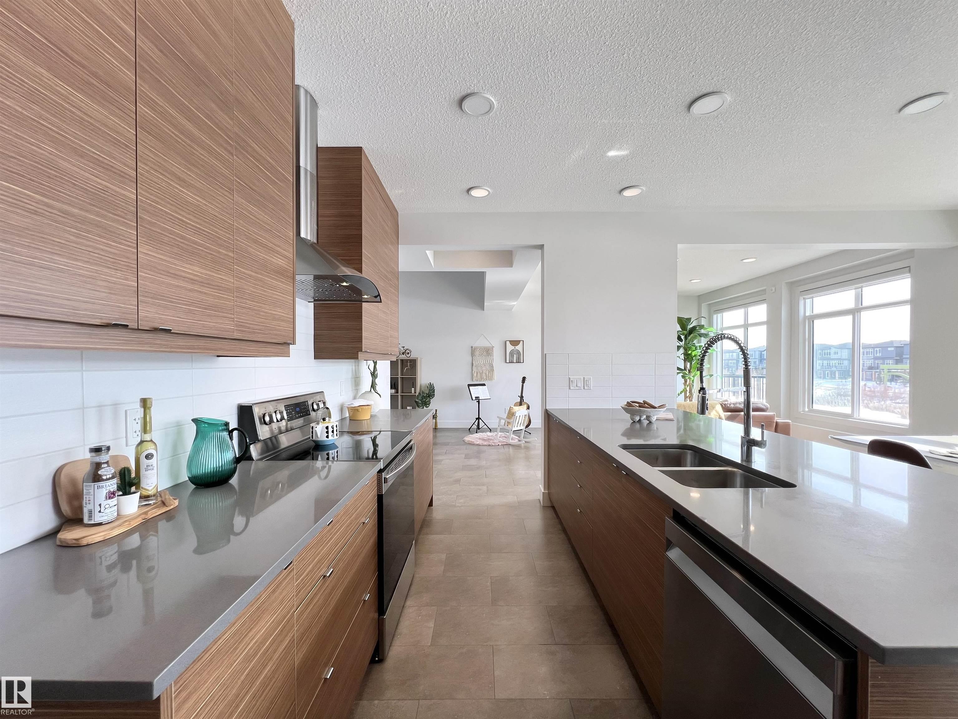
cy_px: 360
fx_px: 360
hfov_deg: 106.2
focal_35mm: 13
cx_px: 479
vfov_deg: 89.9
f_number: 1.8
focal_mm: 1.57
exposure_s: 1/120
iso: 40
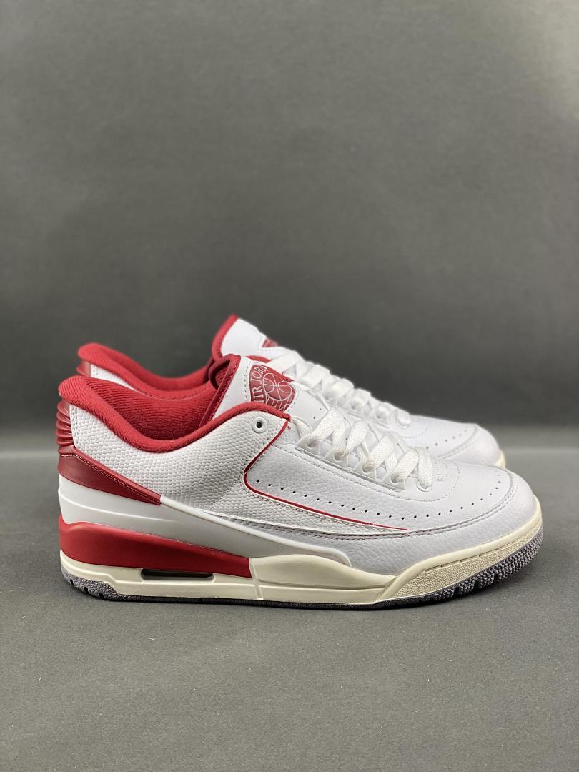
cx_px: 290
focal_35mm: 52
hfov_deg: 28.0
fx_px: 1160
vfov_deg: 36.8
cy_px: 386
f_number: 2
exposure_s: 1/122
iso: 64
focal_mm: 6
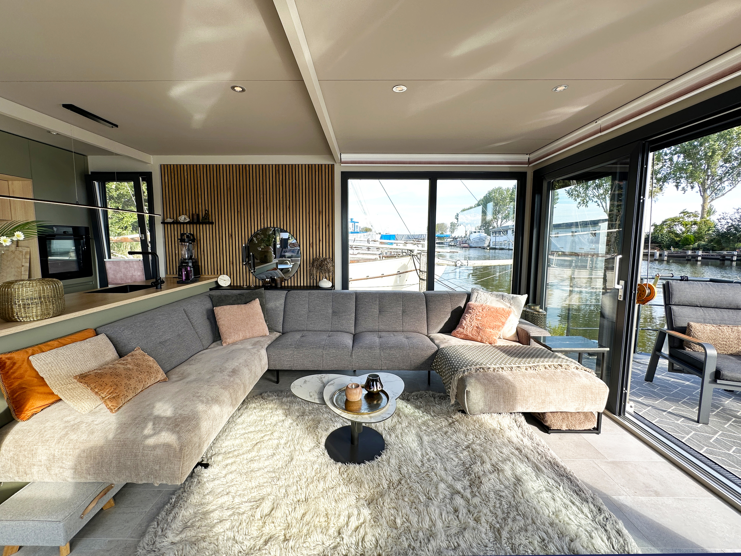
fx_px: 300
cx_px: 370
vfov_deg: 85.7
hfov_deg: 102.1
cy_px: 278
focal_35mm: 14
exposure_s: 1/110
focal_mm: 2.22
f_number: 2.2
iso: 40
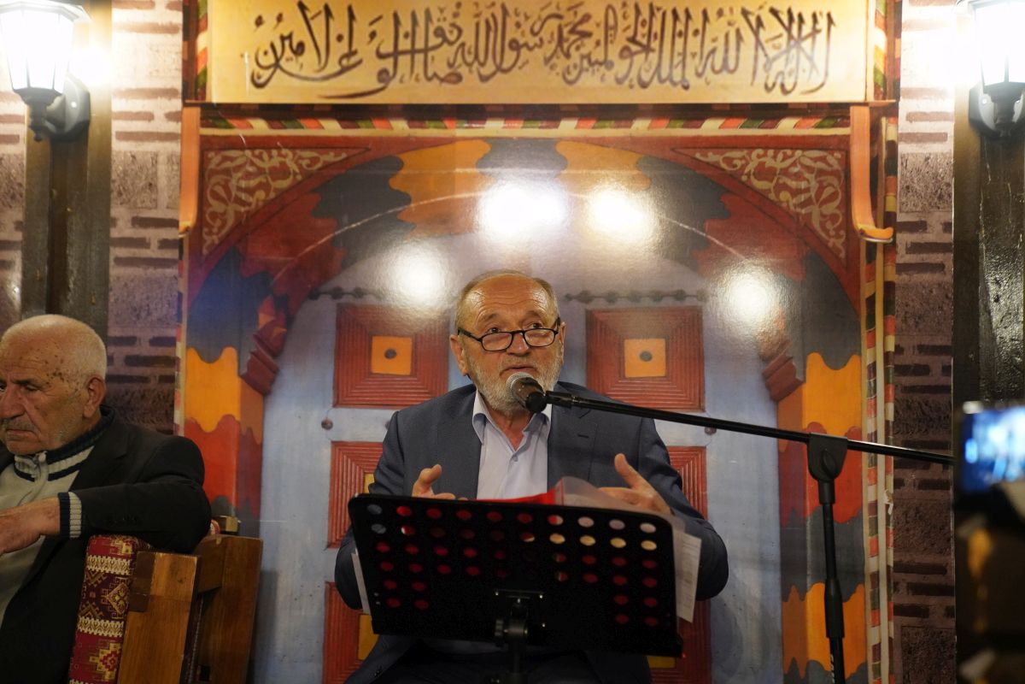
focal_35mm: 63
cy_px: 342
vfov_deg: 21.6
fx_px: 1794
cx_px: 512
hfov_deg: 31.9
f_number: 2.8
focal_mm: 63
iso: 8000
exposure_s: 1/160
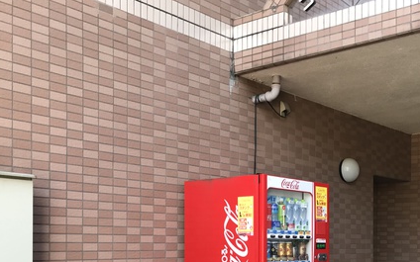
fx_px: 561
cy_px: 250
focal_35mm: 49
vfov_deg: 25.3
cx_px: 321
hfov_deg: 39.8
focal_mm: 3.99
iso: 20
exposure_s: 1/50
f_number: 1.8
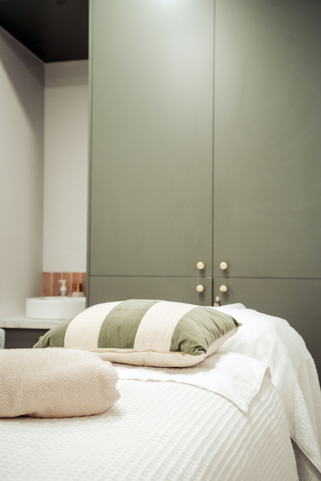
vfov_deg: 48.5
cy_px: 240
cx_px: 160
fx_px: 535
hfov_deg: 33.4
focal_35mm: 40
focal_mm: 40
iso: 1600
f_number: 4
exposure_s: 1/160
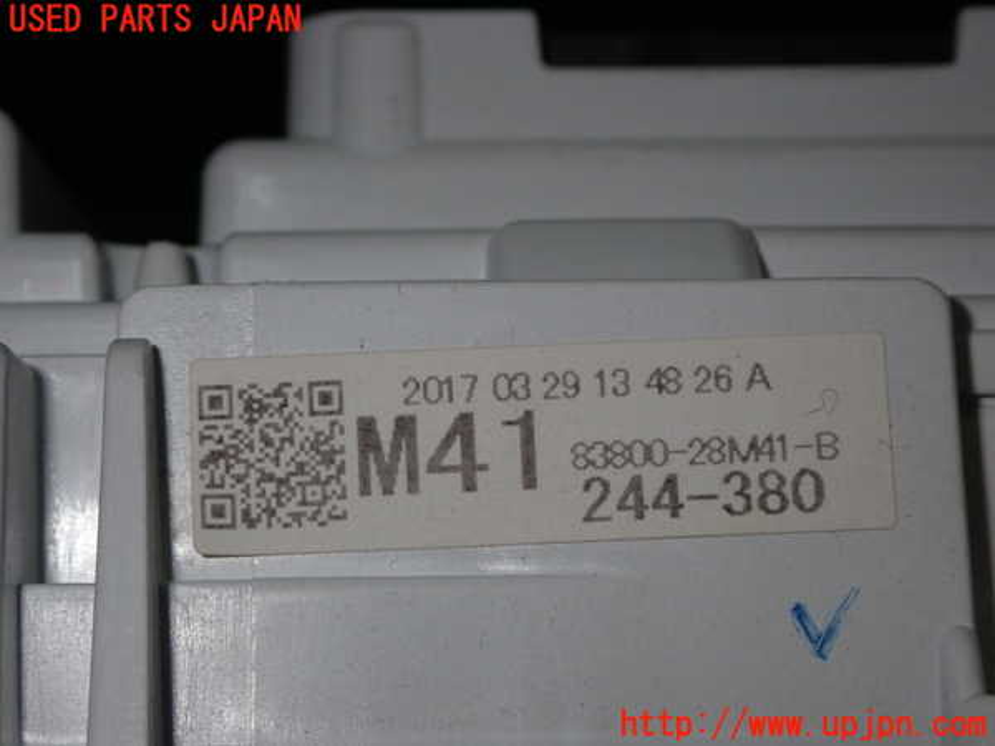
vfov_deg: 16.8
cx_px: 498
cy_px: 373
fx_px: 2529
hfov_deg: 22.3
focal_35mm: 88
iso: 200
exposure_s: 1/80
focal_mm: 15.66
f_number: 13
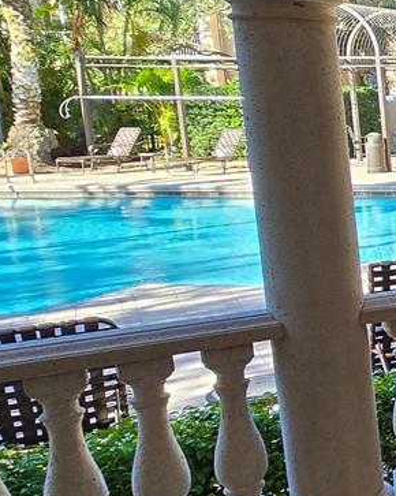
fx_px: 821
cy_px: 234
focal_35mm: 56
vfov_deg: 33.6
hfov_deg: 15.1
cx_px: 953
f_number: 2.2
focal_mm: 2.2
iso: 100
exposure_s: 1/359
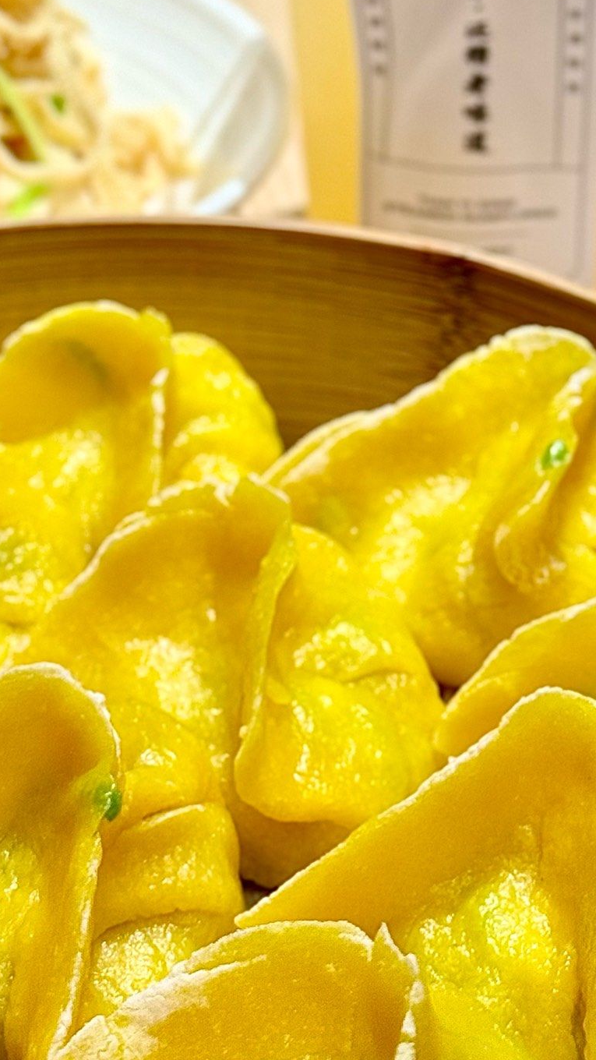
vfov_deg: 20.2
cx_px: 110
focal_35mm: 105
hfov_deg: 11.5
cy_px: 242
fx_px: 2950
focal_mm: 6.76
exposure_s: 1/100
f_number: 1.78
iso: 125
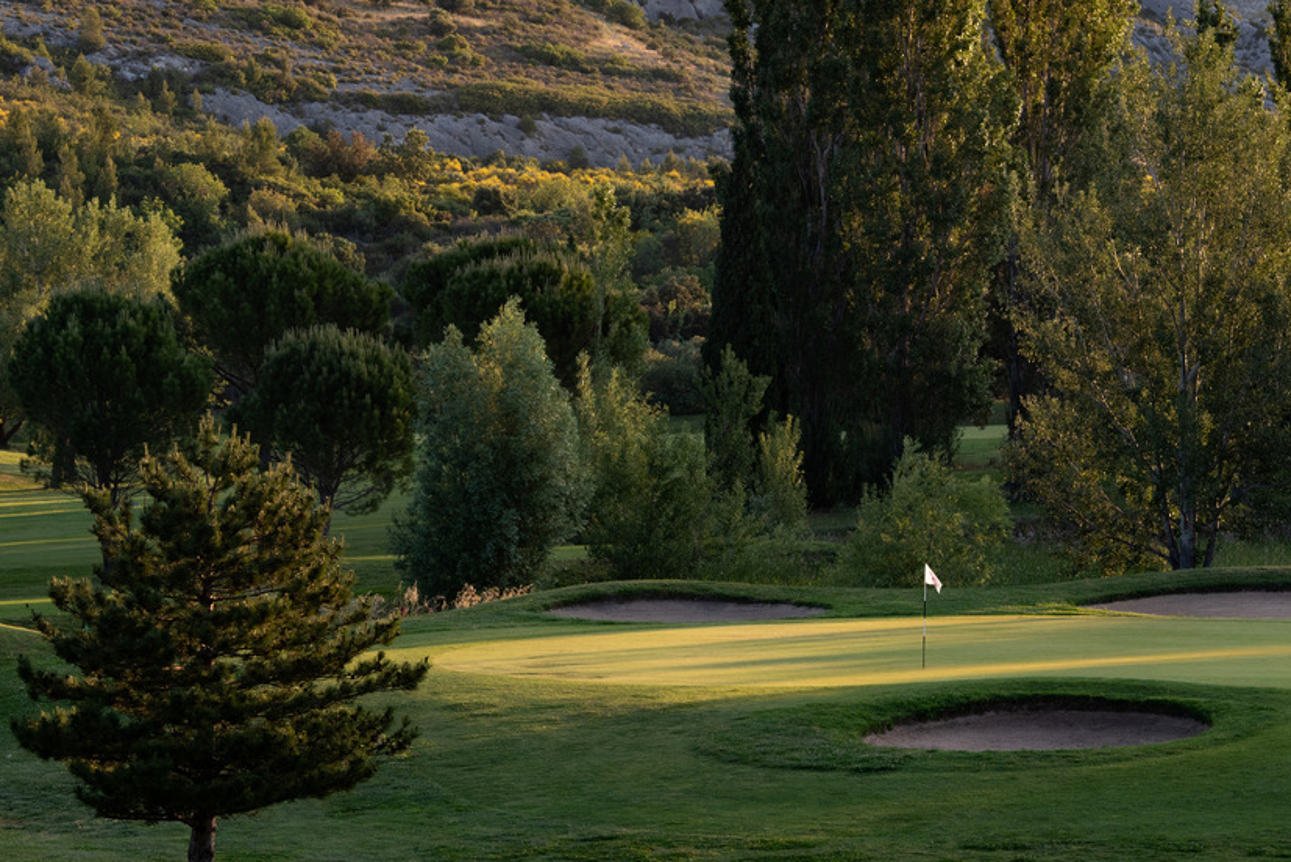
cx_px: 453
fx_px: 6600
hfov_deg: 11.2
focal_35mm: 184
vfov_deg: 7.5
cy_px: 147
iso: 200
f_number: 9
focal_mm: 105
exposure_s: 1/60
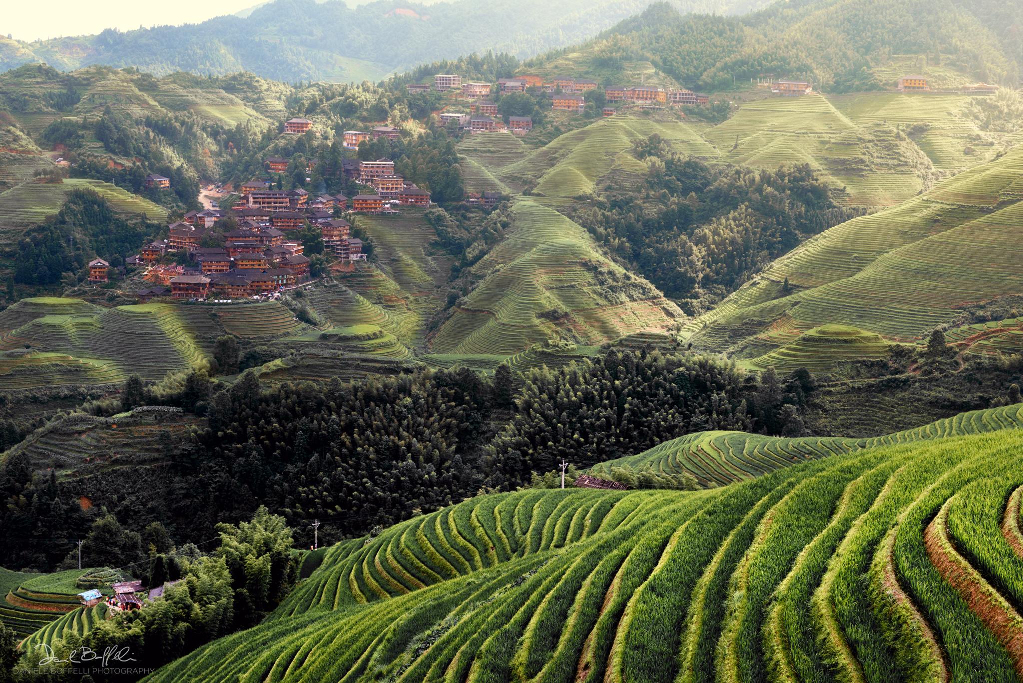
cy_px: 342
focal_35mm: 50
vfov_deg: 27.0
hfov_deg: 39.6
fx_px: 1421
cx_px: 512
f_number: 7.1
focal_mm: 50
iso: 64
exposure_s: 1/125
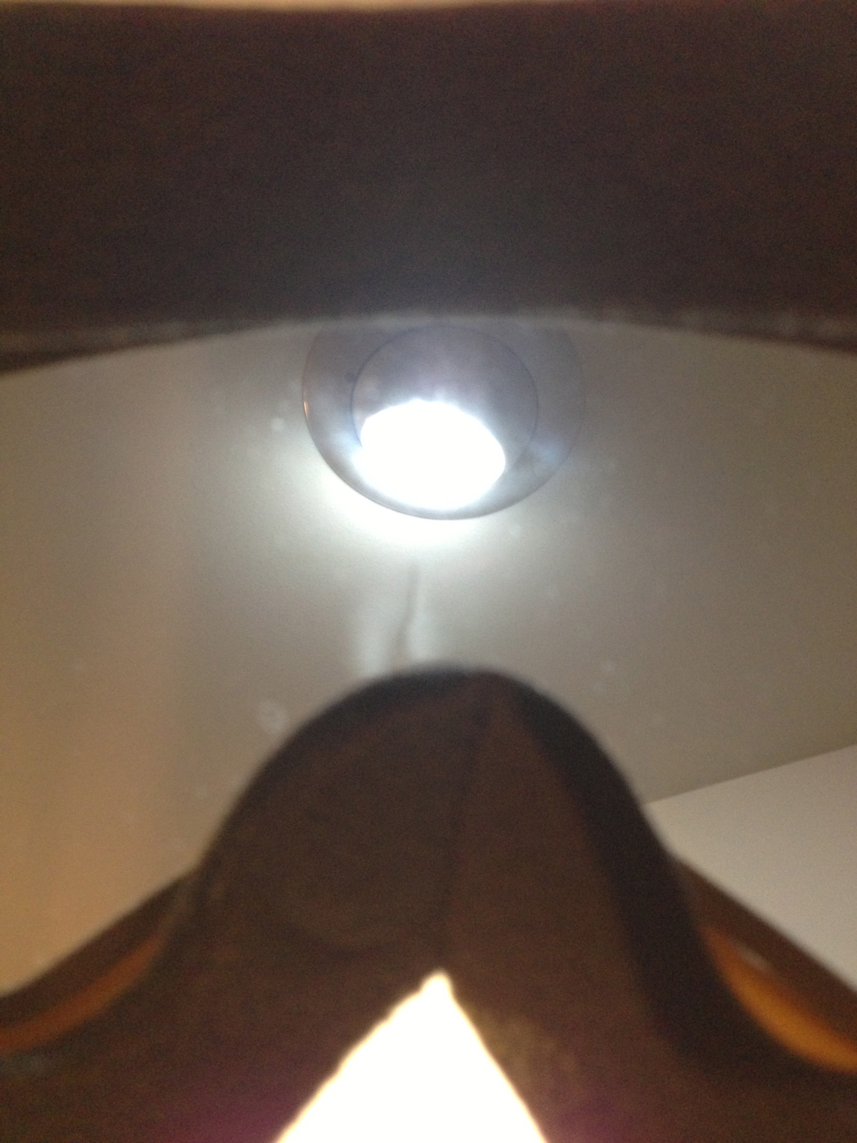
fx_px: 1089
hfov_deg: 42.9
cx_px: 428
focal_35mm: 33
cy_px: 572
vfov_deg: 55.4
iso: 320
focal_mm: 4.13
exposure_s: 1/20
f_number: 2.4
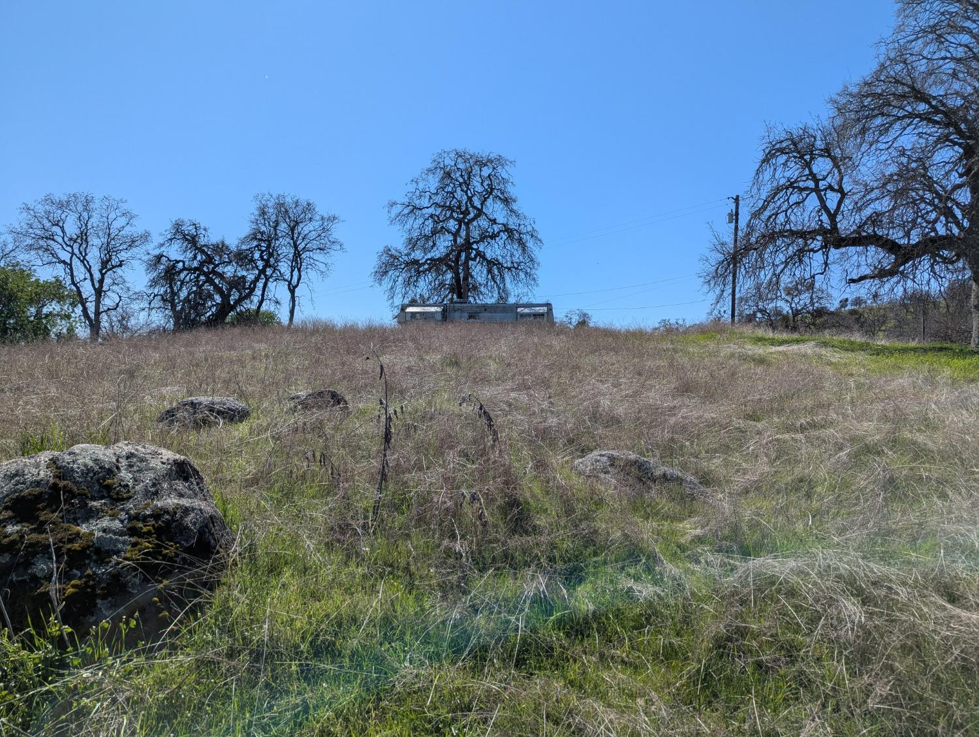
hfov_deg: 71.5
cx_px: 490
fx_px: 680
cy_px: 368
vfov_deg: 56.9
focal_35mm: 24
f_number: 1.85
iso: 47
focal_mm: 6.81
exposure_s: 1/3145
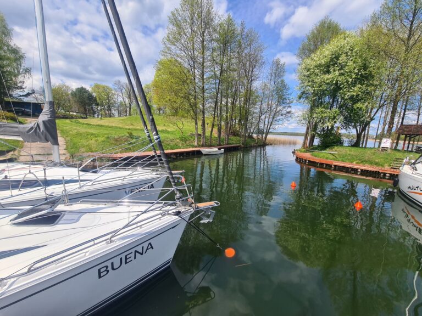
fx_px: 158
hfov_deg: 106.2
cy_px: 158
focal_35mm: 13
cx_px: 211
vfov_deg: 89.9
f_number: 2.2
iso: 50
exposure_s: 1/1592
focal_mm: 2.2
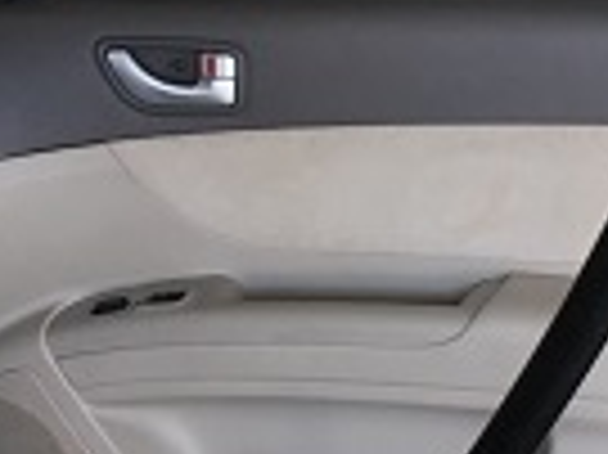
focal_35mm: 99
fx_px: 1737
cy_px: 133
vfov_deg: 14.9
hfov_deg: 19.8
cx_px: 378
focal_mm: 4.15
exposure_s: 1/30
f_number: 2.2
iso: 25
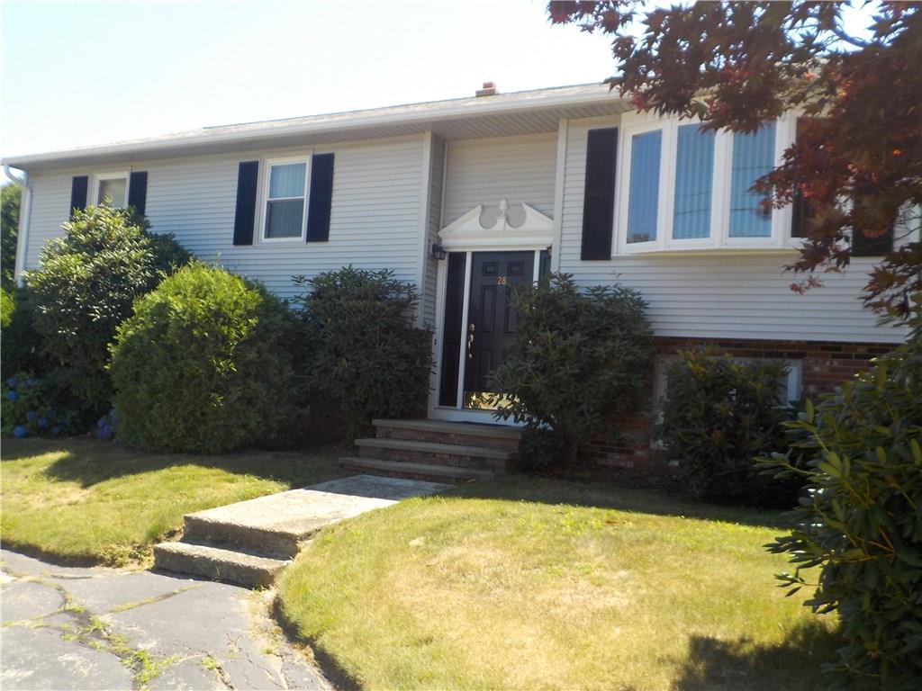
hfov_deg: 60.0
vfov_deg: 46.8
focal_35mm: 30
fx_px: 799
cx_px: 461
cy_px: 346
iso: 125
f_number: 3.3
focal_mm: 4.1
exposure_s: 1/500
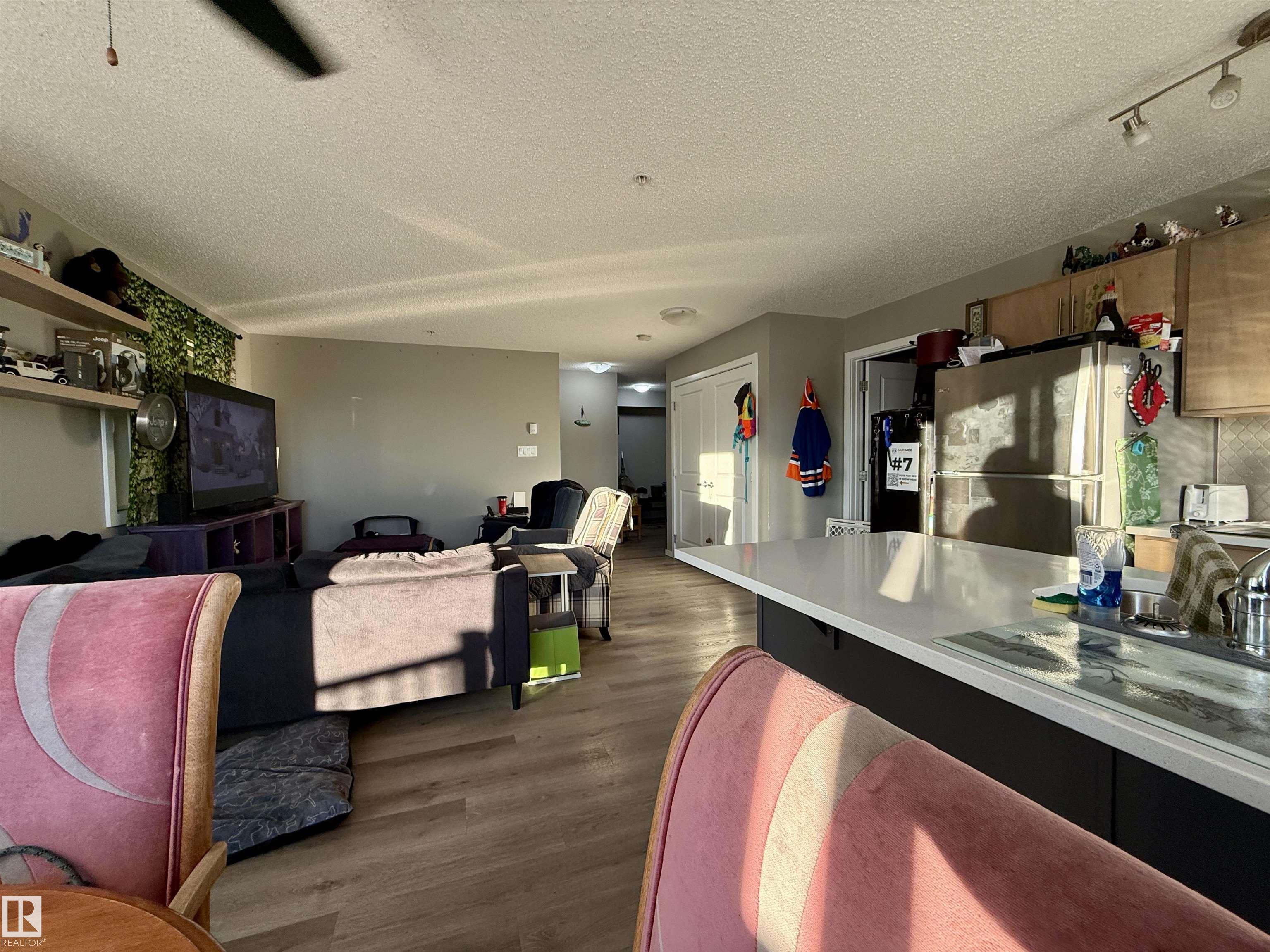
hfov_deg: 102.1
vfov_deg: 85.7
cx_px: 635
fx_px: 514
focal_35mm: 14
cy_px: 476
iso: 160
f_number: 2.2
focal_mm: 2.22
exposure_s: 1/99
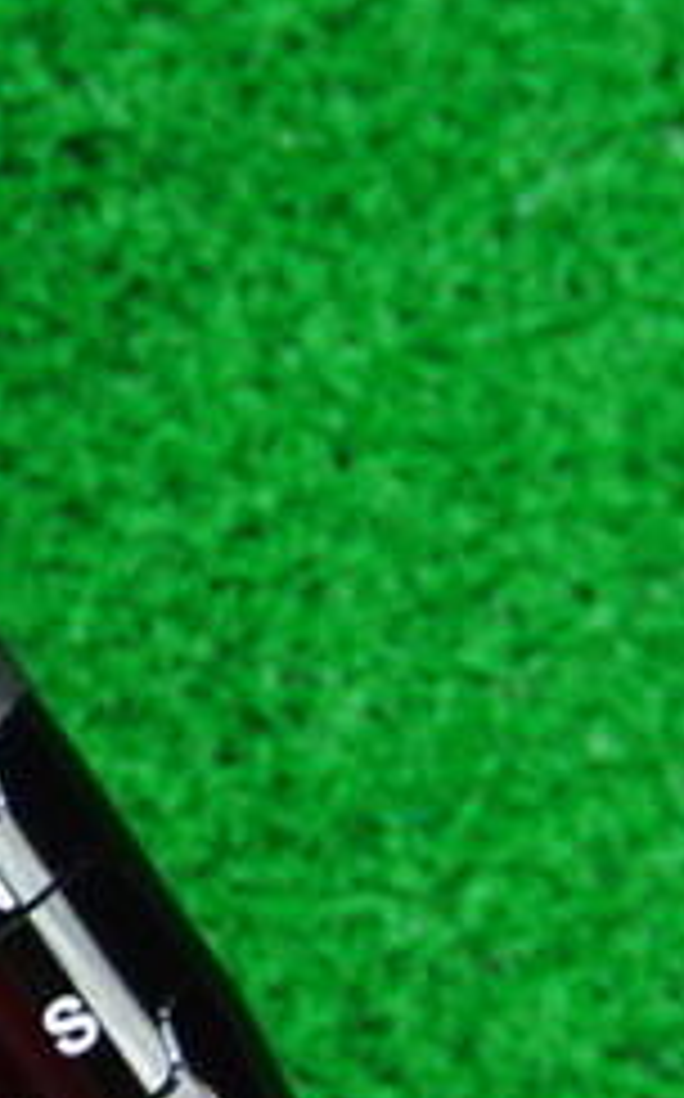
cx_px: -436
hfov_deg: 11.9
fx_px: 3079
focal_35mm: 103
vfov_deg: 20.2
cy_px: 626
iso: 400
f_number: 3.6
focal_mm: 6.42
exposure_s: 1/25
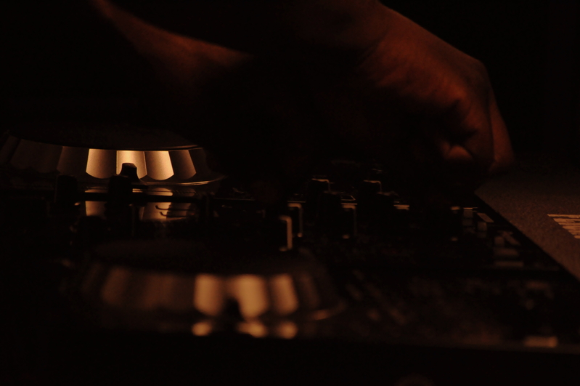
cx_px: 290
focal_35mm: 285
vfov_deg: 4.8
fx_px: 4587
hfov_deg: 7.2
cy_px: 193
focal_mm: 190
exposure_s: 1/1000
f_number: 6.3
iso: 2000
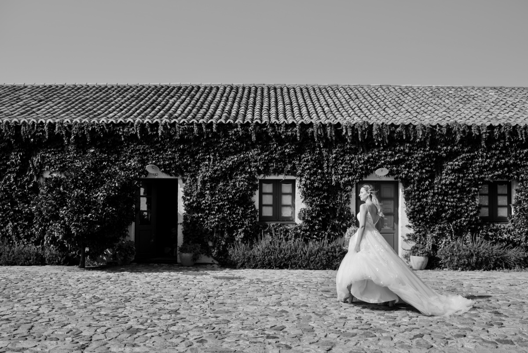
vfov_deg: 37.9
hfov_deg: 54.4
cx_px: 264
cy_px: 176
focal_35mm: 35
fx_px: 513
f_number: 2.2
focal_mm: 35
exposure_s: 1/2500
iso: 200
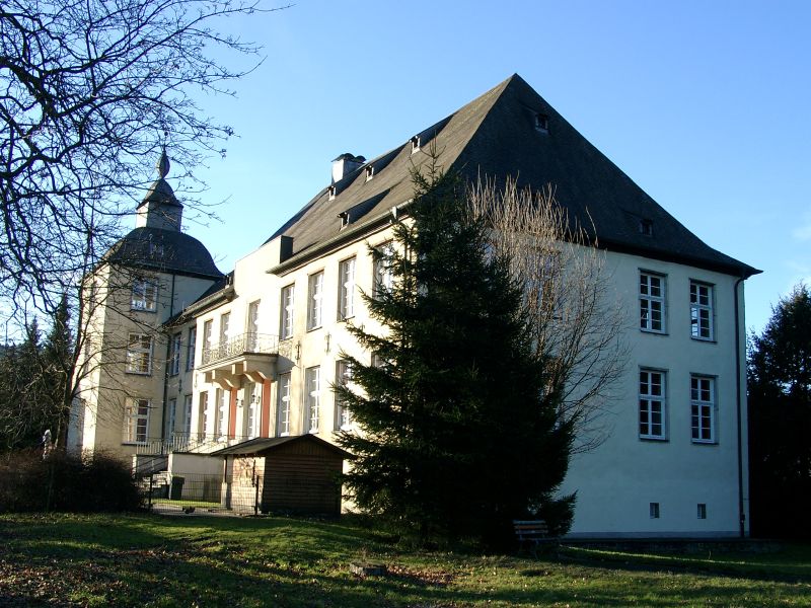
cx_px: 406
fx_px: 937
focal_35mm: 40
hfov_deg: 46.8
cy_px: 304
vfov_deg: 36.0
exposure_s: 1/222
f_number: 4
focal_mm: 8.4
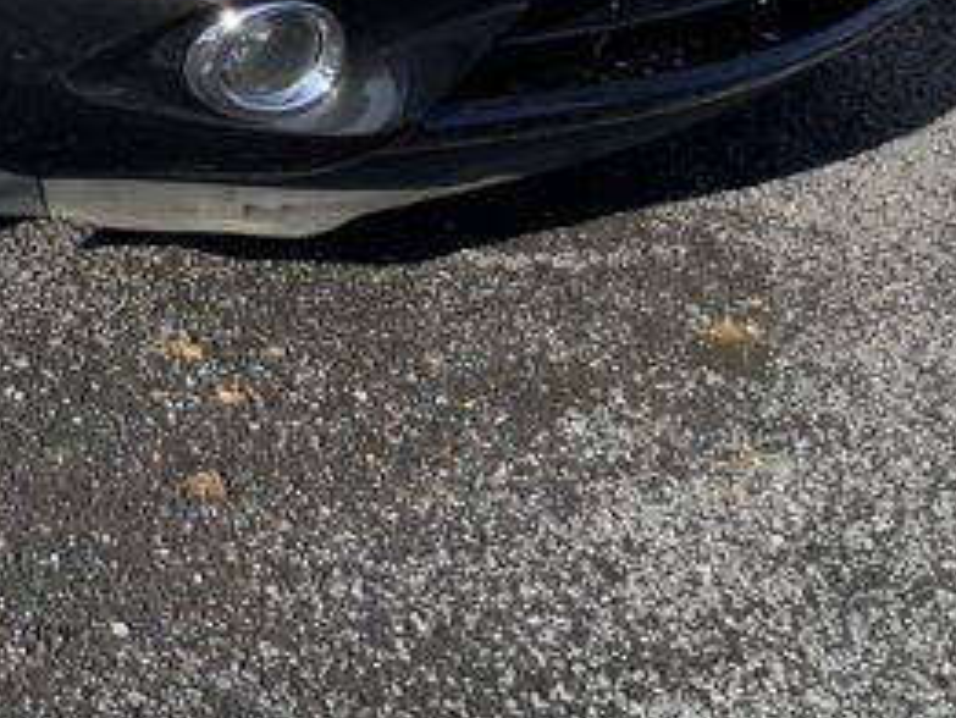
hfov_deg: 21.2
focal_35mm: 89
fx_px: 2459
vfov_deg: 15.3
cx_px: -11
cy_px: -366
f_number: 1.8
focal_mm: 3
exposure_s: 1/2141
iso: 20
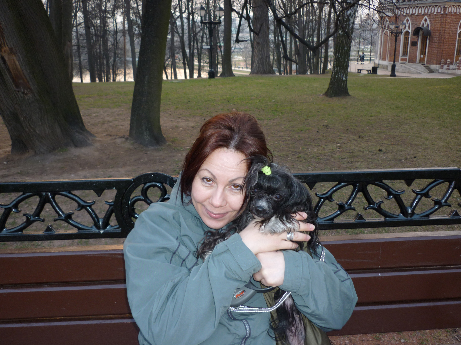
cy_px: 172
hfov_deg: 55.4
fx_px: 439
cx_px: 230
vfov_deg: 42.9
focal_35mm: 33
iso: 80
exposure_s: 1/30
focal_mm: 5.5
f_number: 2.8
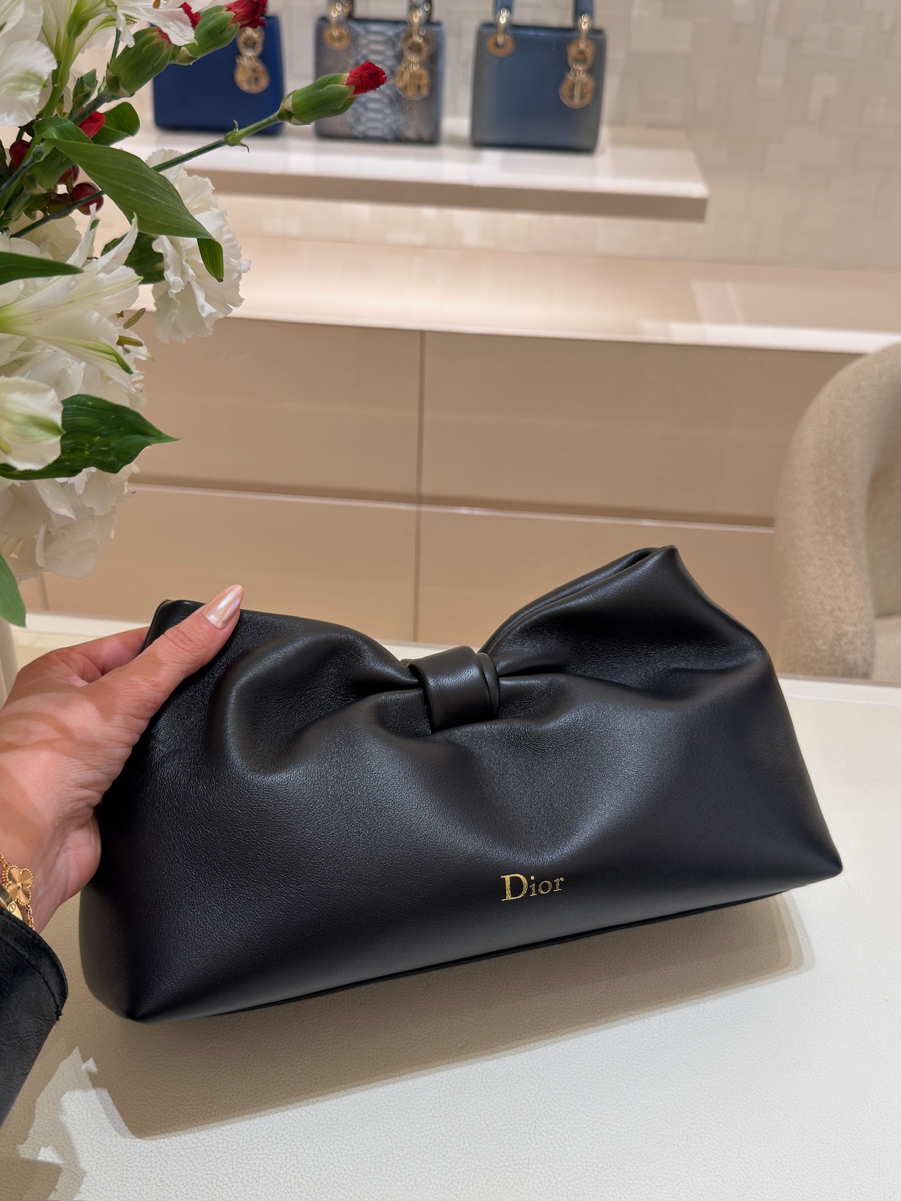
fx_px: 1215
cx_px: 450
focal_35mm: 35
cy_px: 600
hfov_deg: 40.7
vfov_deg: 52.6
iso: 50
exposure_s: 1/121
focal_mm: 6.76
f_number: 1.78
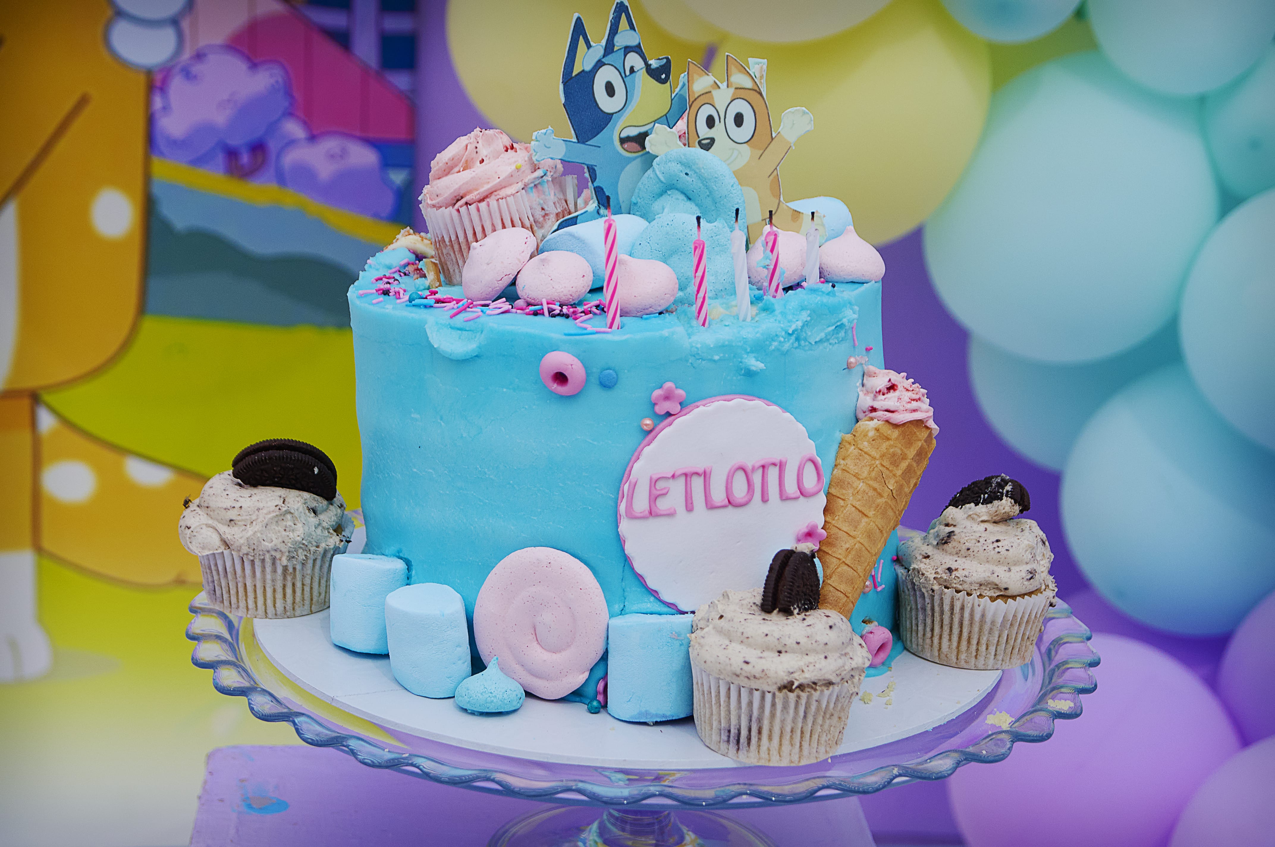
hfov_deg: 29.3
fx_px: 2441
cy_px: 424
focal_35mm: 69
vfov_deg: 19.7
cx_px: 638
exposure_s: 1/4000
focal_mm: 46
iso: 250
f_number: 5
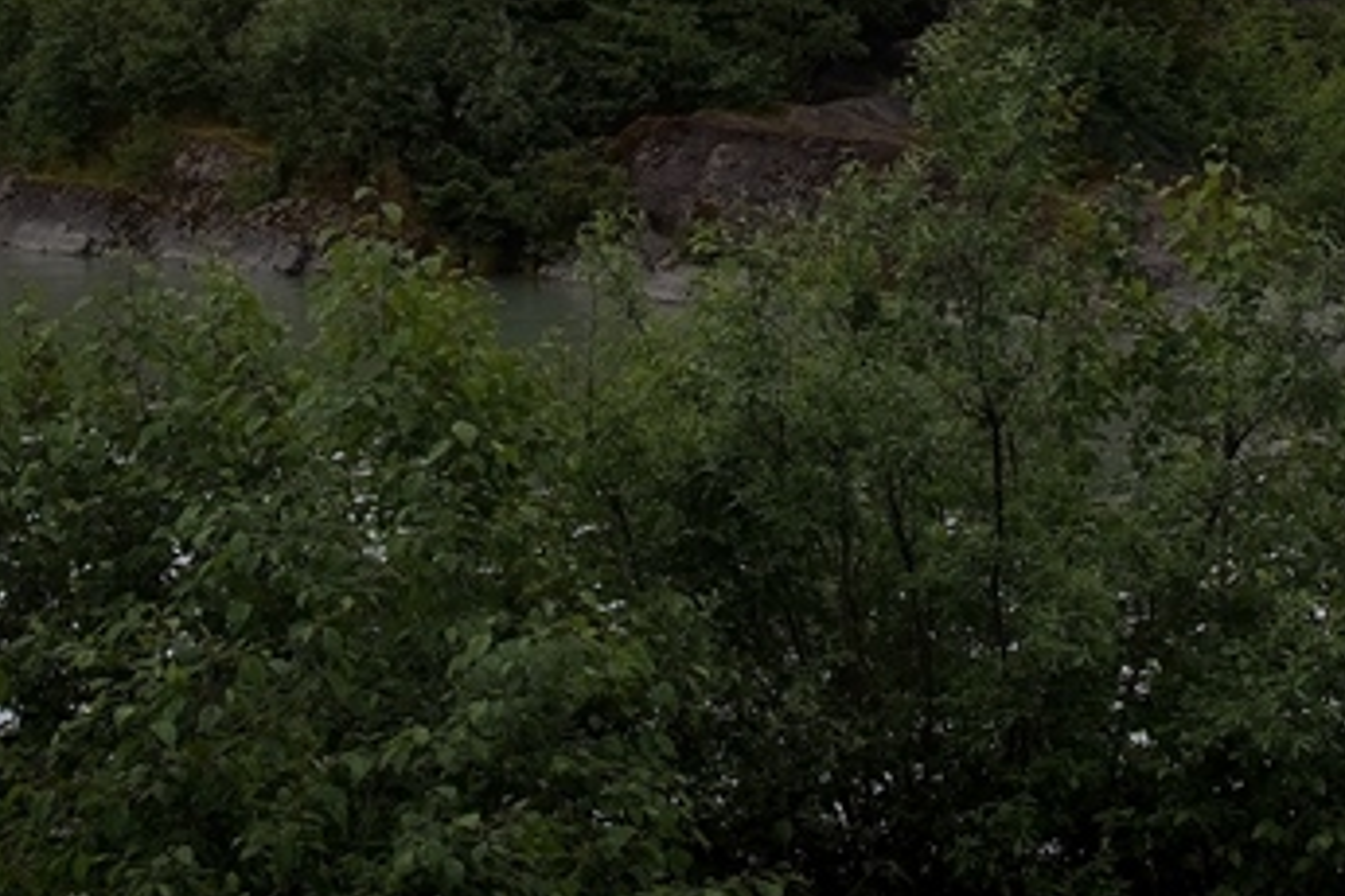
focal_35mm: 141
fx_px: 5268
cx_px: 823
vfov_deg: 9.4
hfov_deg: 14.5
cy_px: -506
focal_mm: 38
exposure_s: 1/320
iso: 100
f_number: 9
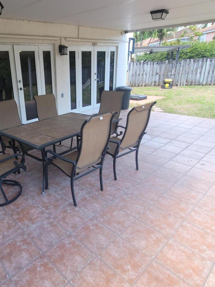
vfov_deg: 76.4
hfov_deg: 57.6
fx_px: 182
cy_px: 139
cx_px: 50
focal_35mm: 22
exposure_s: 1/189
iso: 64
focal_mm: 2.2
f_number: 2.2
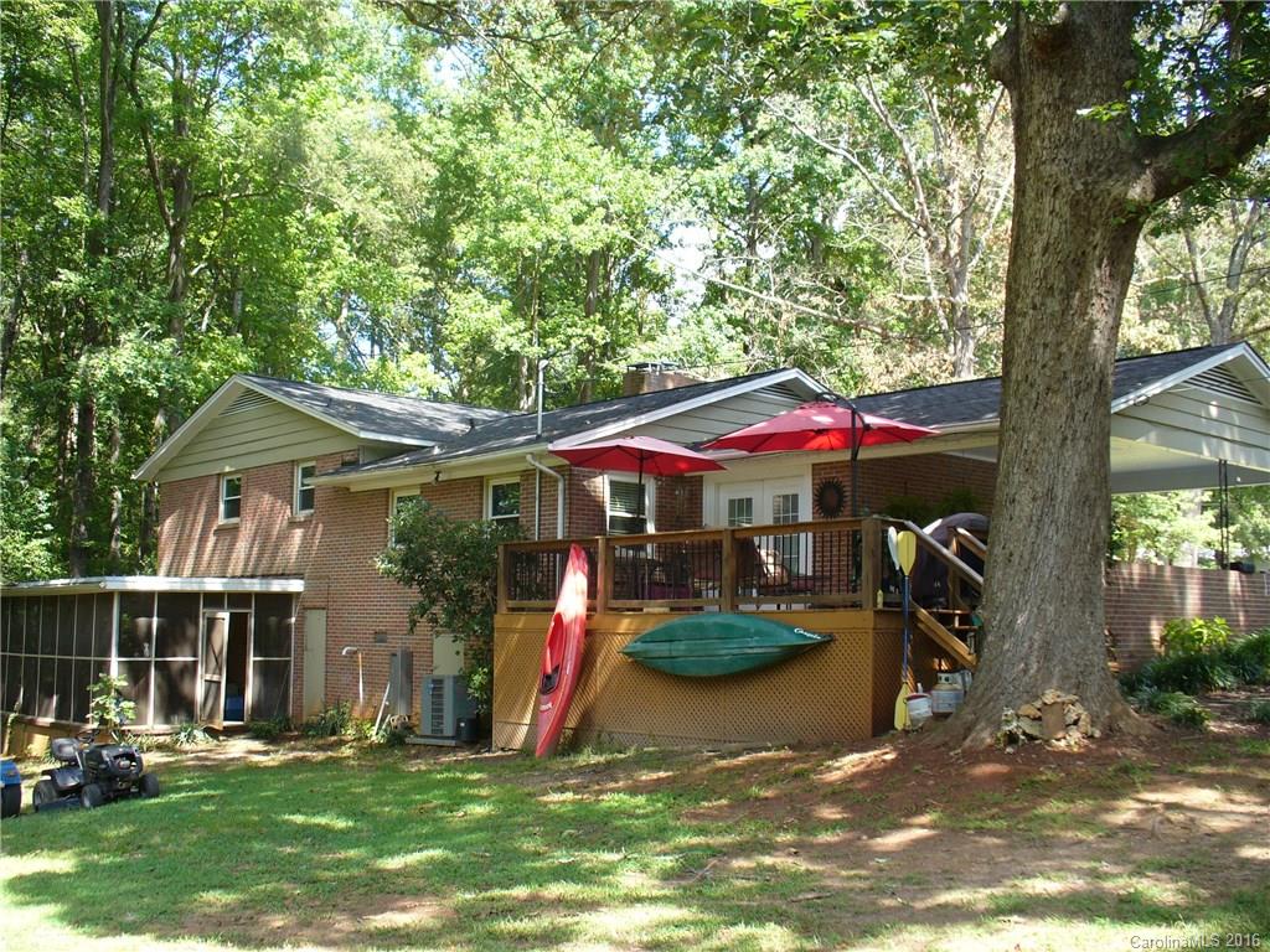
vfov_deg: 38.7
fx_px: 1357
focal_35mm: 37
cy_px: 476
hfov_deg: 50.1
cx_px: 635
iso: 80
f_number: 2.8
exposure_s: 1/125
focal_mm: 6.1
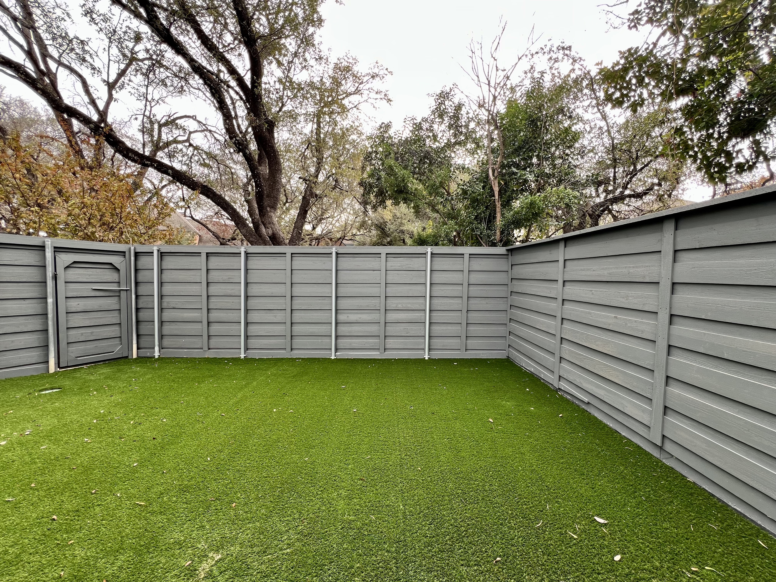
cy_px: 291
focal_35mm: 13
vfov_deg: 89.9
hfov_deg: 106.2
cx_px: 388
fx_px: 291
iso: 32
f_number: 1.8
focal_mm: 1.57
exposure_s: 1/124
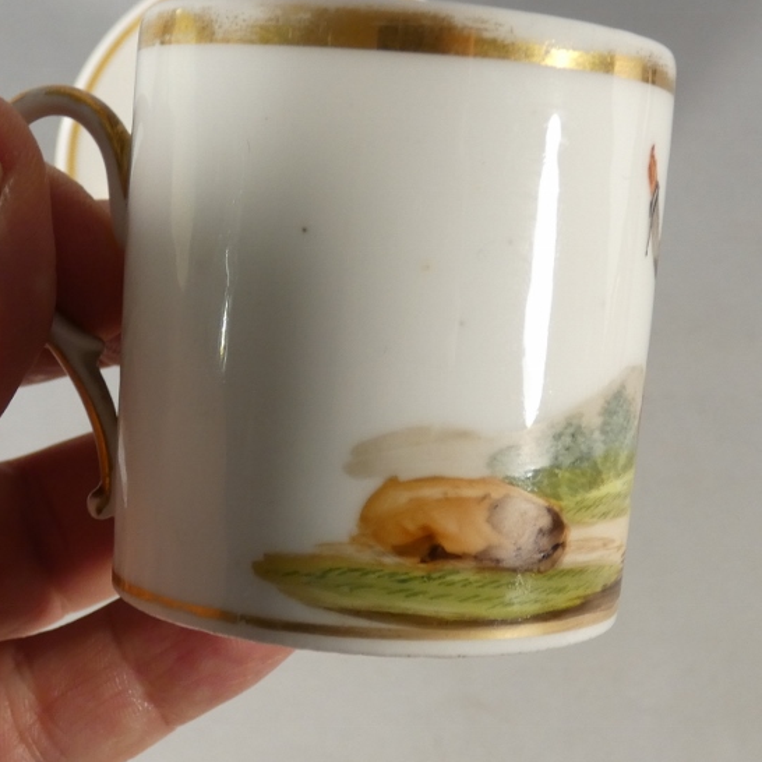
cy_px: 341
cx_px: 405
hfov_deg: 25.4
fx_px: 1694
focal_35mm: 68
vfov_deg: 25.3
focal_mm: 7.3
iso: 200
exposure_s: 1/80
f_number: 3.6
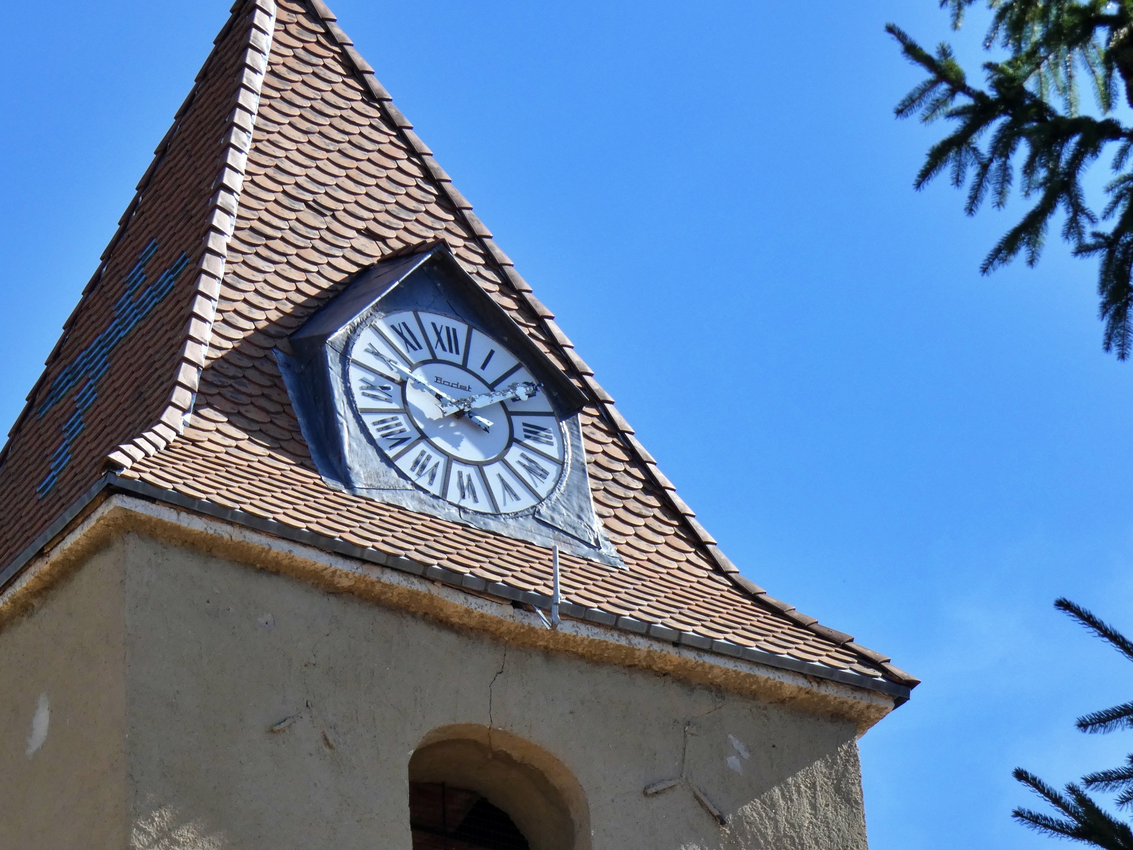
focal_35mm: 232
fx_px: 7593
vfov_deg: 6.4
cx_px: 553
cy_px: 313
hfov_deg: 8.5
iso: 80
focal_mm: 30.9
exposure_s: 1/400
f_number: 5.6
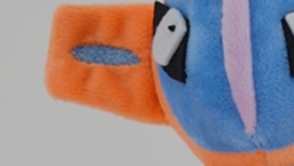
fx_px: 2325
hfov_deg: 7.2
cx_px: 307
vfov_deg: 4.0
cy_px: 525
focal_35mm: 298
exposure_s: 1/500
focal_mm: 35
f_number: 2.8
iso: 100
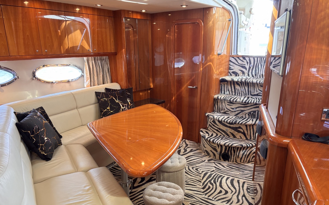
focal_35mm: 28
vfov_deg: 44.3
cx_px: 166
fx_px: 251
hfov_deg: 66.5
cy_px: 122
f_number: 1.6
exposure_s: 1/60
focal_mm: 5.96
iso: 320
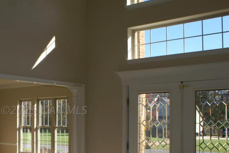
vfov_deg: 26.3
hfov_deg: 37.4
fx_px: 325
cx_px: 44
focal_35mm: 51
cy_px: 110
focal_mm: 18
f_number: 8
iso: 100
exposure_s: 1/125
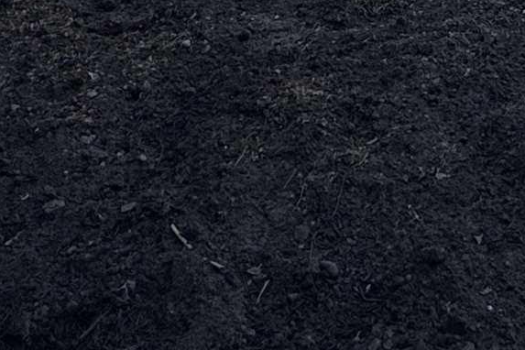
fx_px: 1137
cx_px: 556
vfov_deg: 11.5
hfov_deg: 24.5
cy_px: -654
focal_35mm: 78
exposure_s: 1/1087
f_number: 2.2
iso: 50
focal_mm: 2.22
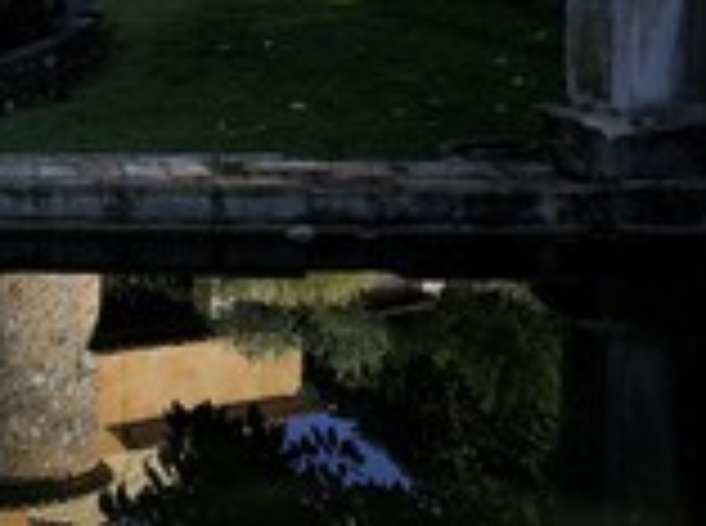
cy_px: -27
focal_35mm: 62
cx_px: -227
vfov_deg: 22.4
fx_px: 1262
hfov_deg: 26.3
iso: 200
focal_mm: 24
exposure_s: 1/160
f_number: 10
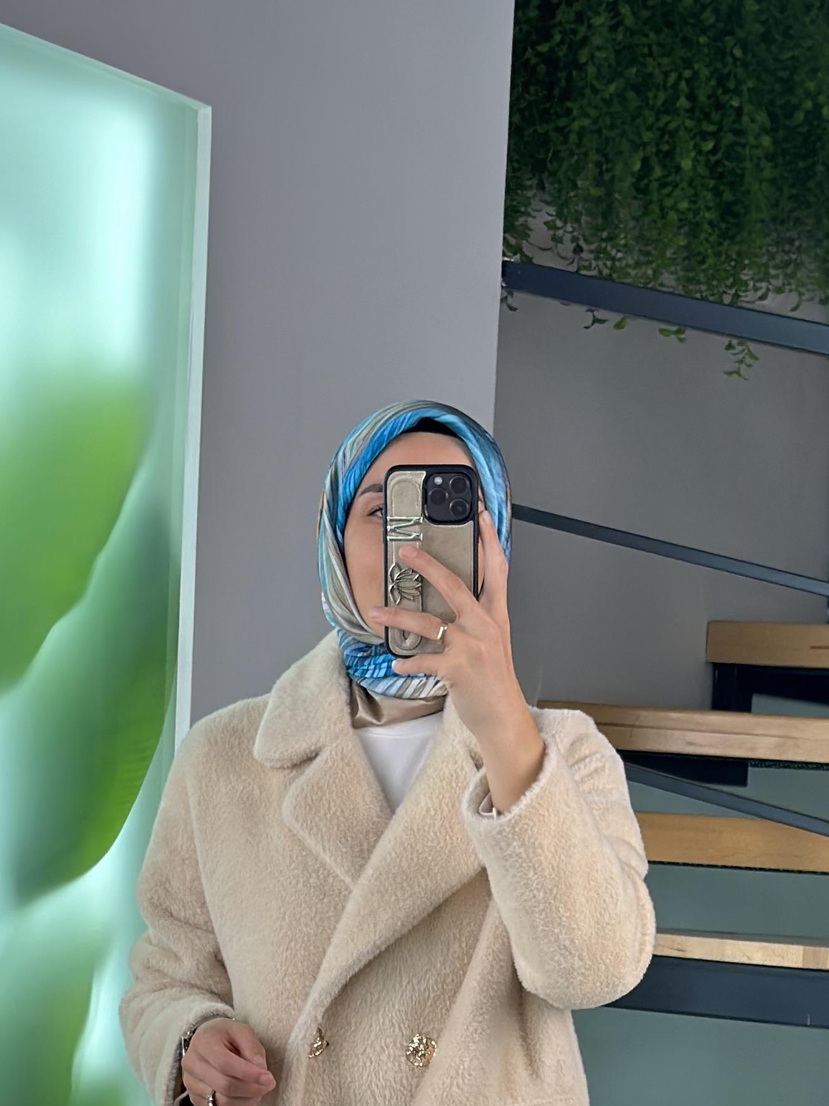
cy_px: 1061
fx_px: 3481
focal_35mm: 109
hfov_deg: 13.6
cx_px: 350
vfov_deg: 17.7
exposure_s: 1/208
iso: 80
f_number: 1.78
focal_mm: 6.86
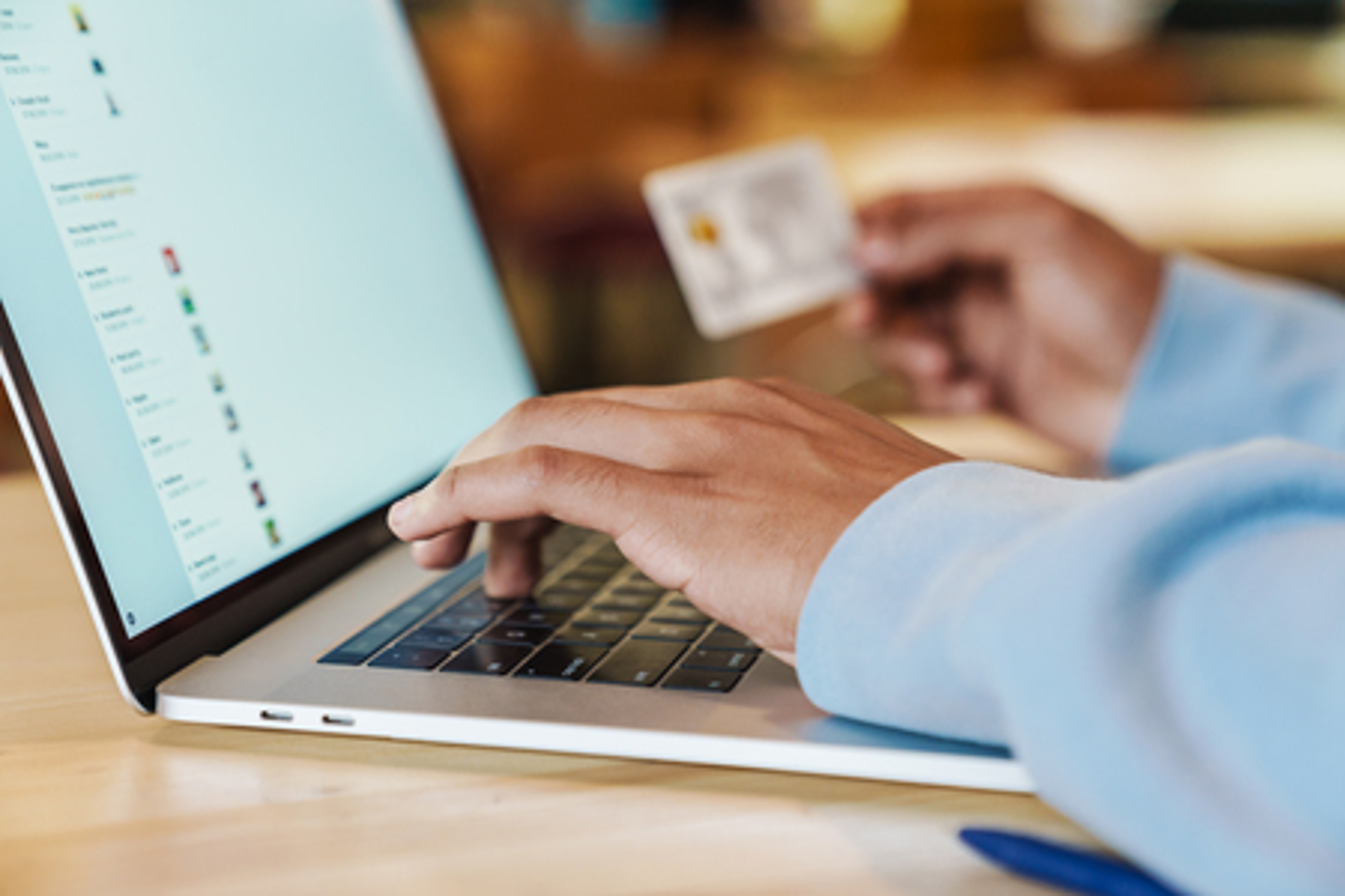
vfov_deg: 19.5
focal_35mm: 70
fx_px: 2615
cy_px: 448
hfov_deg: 28.8
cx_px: 672
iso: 1600
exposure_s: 1/160
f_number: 2.8
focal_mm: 70
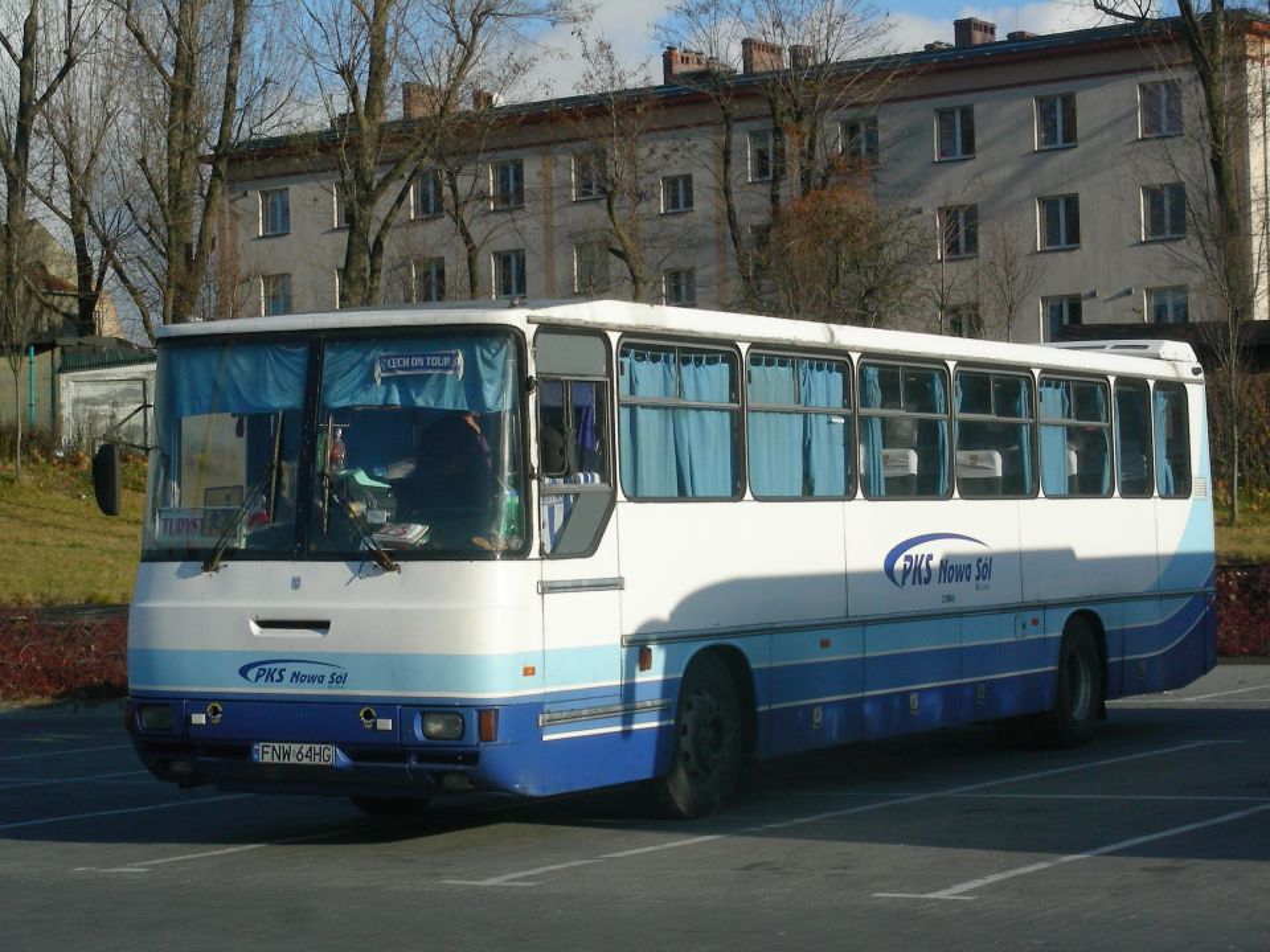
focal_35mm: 87
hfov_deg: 22.5
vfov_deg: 17.0
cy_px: 476
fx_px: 3192
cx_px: 635
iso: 50
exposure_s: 1/447
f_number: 5.6
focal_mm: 14.6
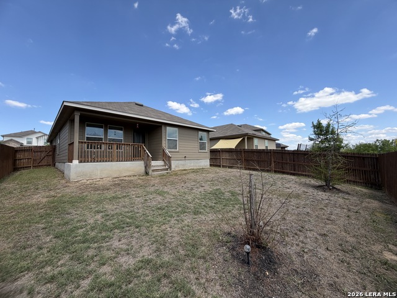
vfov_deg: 85.7
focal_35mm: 14
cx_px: 198
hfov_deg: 102.1
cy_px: 149
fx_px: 161
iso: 32
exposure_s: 1/770
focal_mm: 2.22
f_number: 2.2
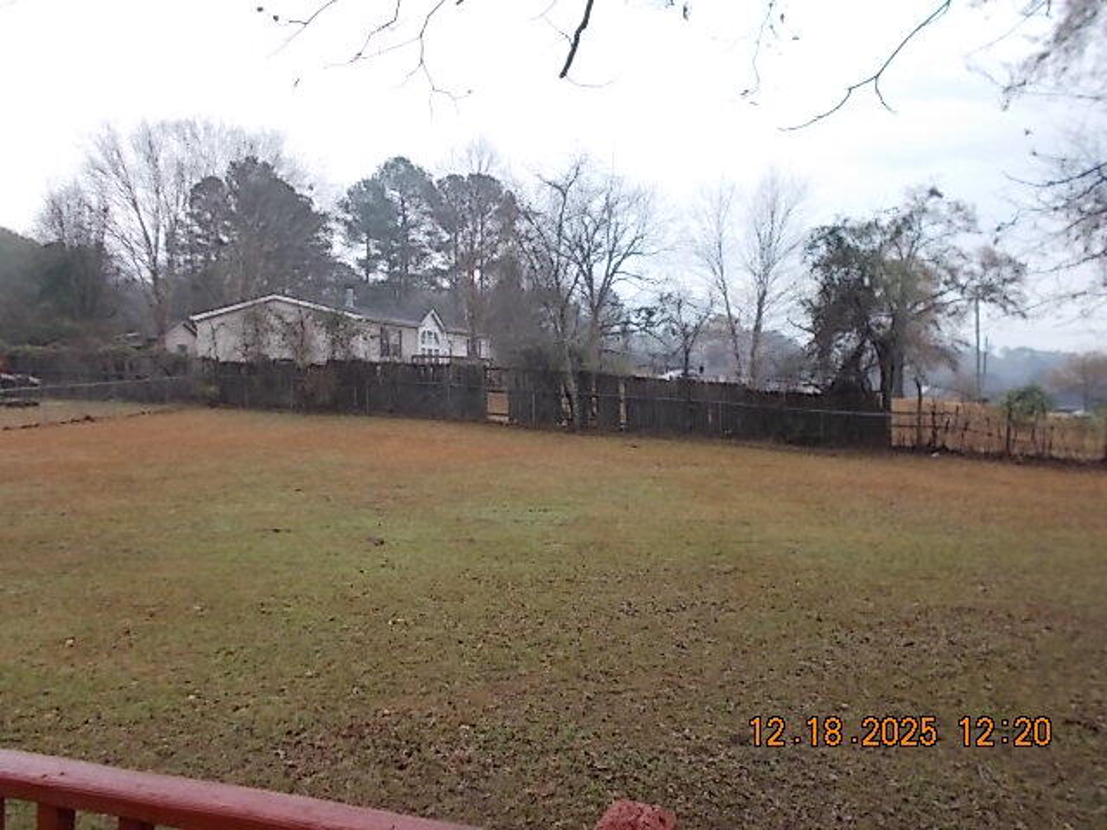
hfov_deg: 60.0
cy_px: 415
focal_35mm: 30
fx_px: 959
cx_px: 554
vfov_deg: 46.8
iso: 125
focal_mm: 5.3
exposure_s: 1/250
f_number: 3.4
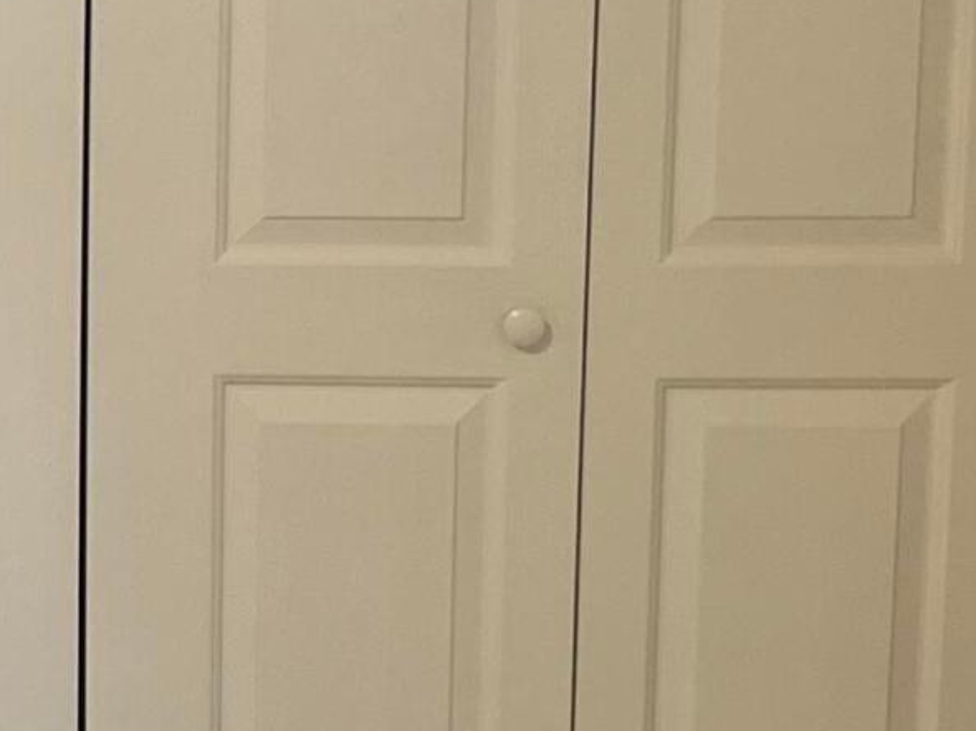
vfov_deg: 11.6
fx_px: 3579
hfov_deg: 14.3
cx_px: -557
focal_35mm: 127
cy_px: 122
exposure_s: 1/120
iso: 100
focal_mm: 5.7
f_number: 1.5
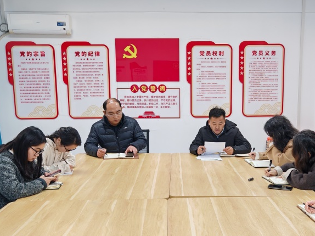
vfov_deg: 31.3
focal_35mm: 46
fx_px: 418
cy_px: 154
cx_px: 188
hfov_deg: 41.1
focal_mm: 6.67
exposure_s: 1/100
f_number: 1.9
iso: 250
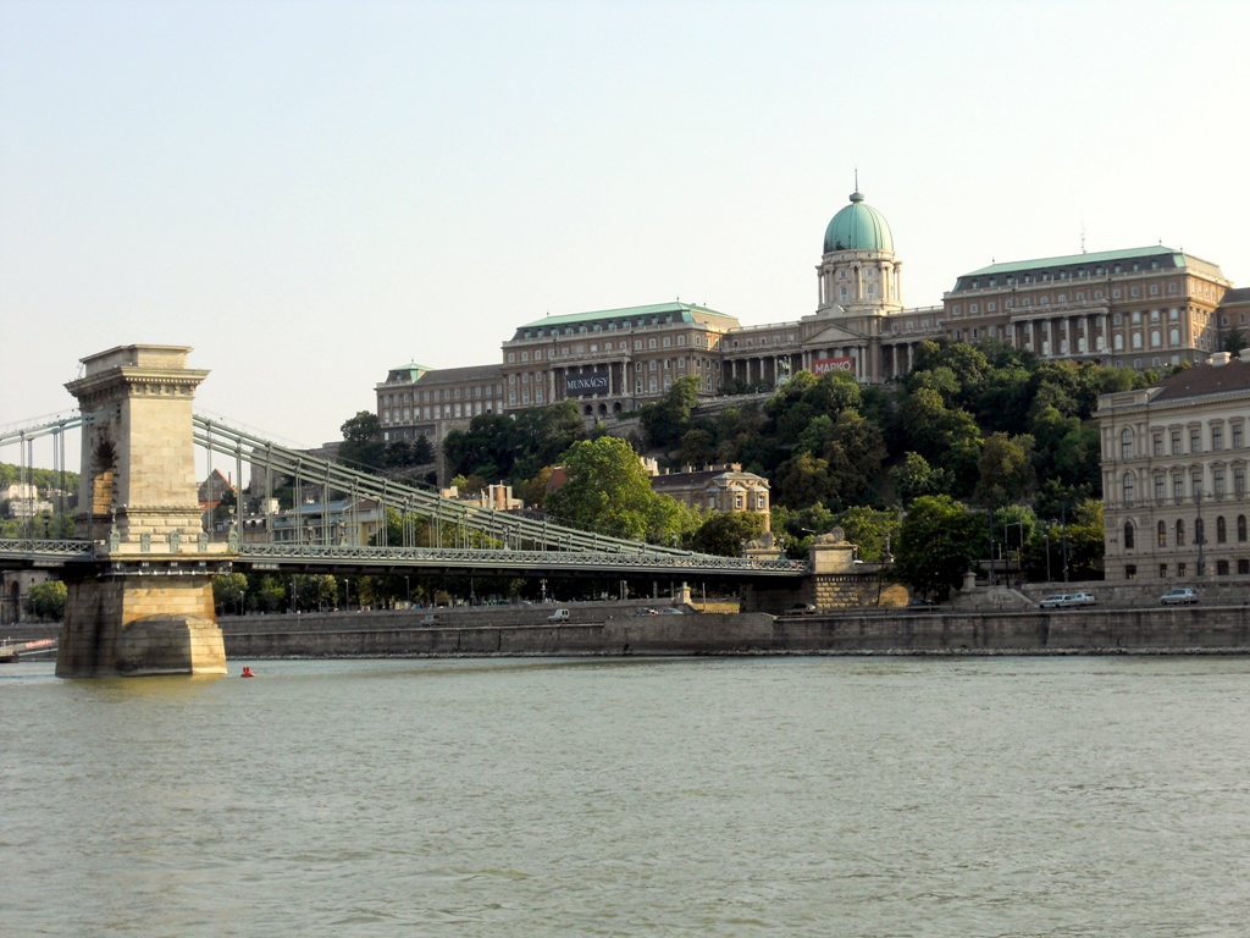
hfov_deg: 29.8
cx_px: 625
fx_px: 2347
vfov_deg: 22.6
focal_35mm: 65
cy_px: 469
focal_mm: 11.7
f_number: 5.3
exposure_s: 1/320
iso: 80
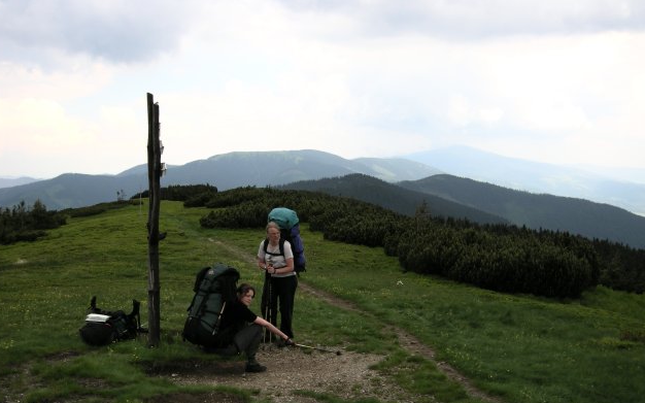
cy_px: 245
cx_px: 316
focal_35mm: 39
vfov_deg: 32.6
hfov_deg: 50.4
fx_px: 685
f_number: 4.8
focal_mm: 7.5
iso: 64
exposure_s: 1/150
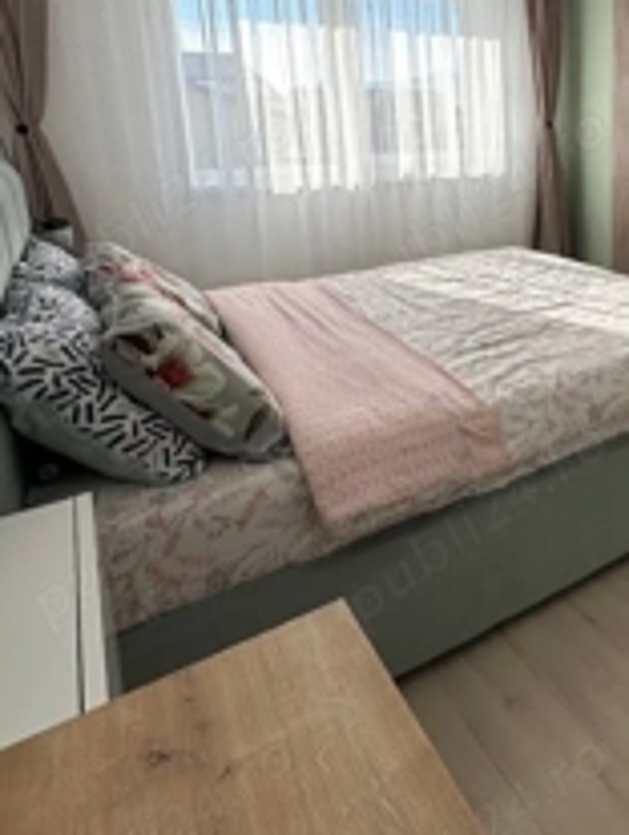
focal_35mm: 27
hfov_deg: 46.8
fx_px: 652
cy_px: 258
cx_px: 556
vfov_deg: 63.1
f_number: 2.2
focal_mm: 2.22
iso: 40
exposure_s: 1/378
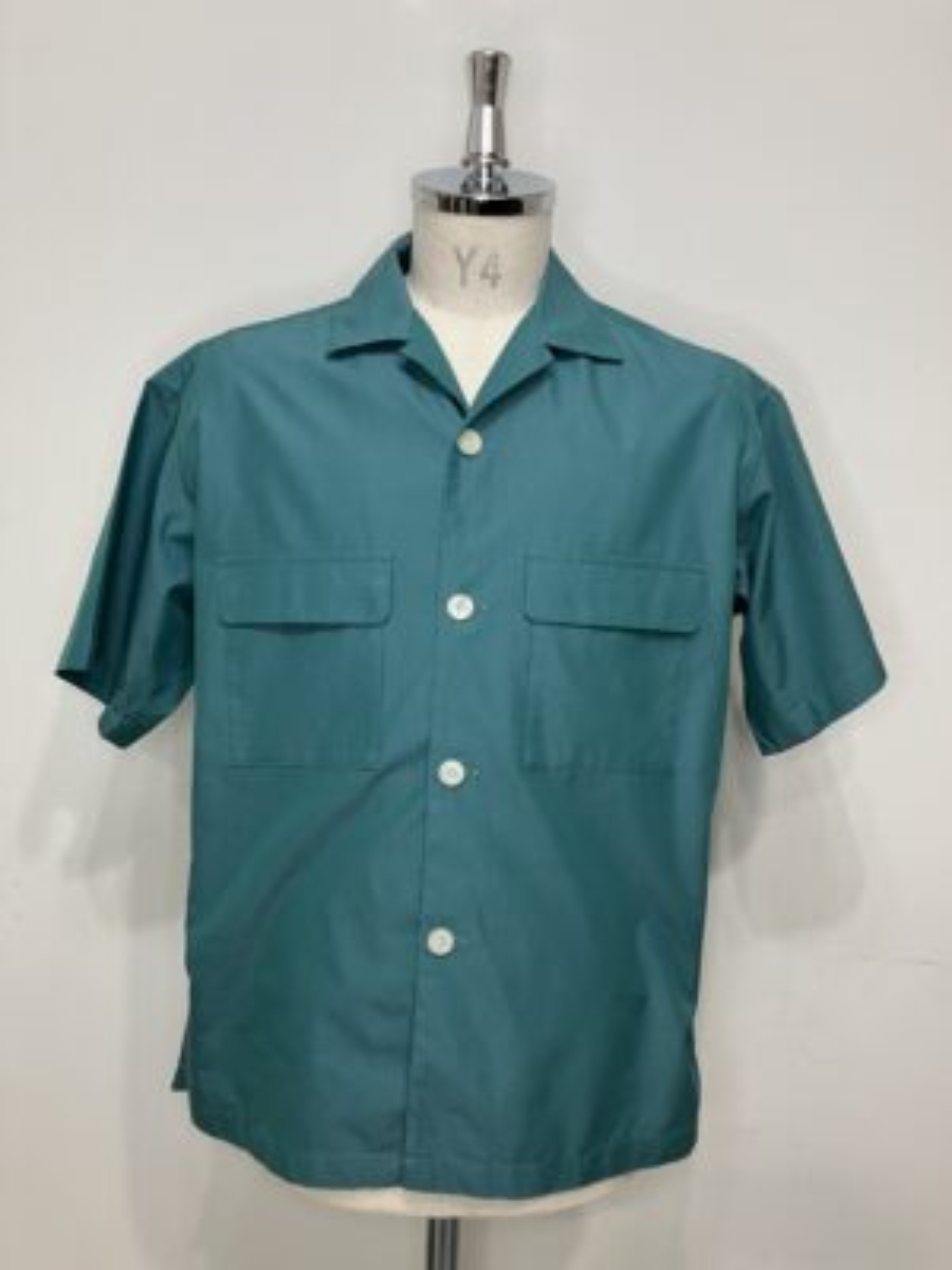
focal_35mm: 28
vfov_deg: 63.4
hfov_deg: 49.7
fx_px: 1027
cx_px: 476
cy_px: 635
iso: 80
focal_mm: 3.99
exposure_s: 1/50
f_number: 1.8
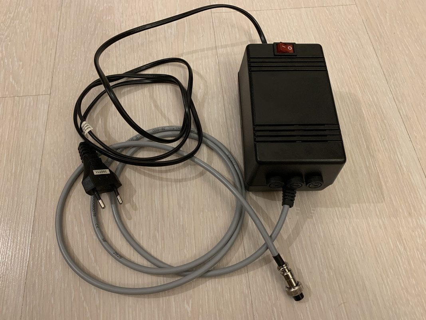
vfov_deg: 53.1
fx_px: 320
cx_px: 213
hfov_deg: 67.3
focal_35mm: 26
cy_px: 160
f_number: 1.8
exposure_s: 1/49
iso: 250
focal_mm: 4.25
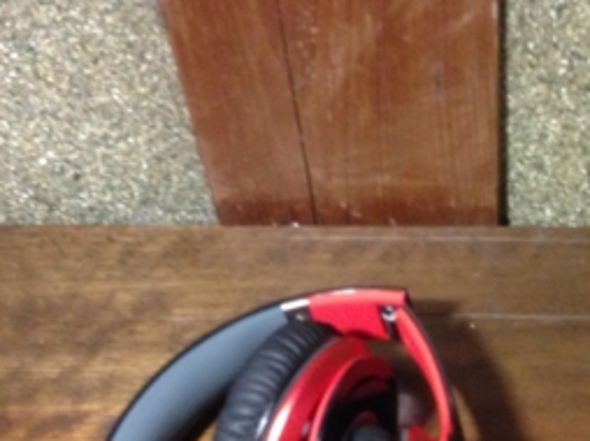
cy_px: 446
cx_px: 551
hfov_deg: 24.2
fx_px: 1328
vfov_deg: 18.4
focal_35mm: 78
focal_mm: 4.13
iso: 400
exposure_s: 1/17
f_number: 2.4
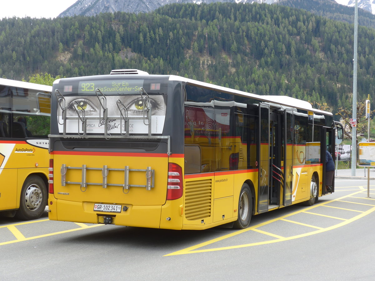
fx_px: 672
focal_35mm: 62
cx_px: 188
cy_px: 140
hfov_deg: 31.2
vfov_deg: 23.7
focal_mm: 12.7
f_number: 3.7
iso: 80
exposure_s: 1/250
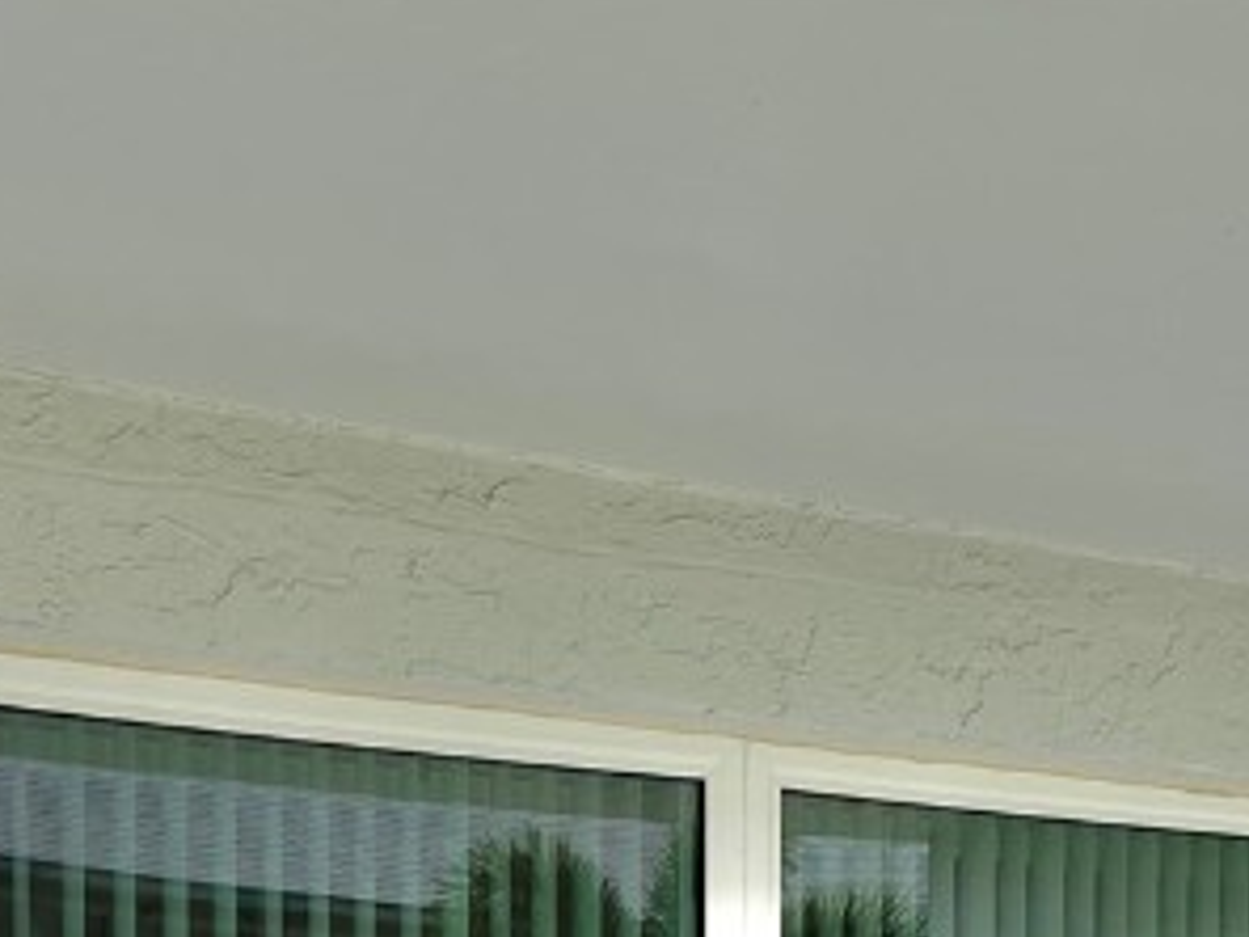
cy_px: 1591
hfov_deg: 21.3
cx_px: 105
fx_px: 3247
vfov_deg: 14.7
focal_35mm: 90
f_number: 1.6
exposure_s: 1/1473
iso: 32
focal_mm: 4.2
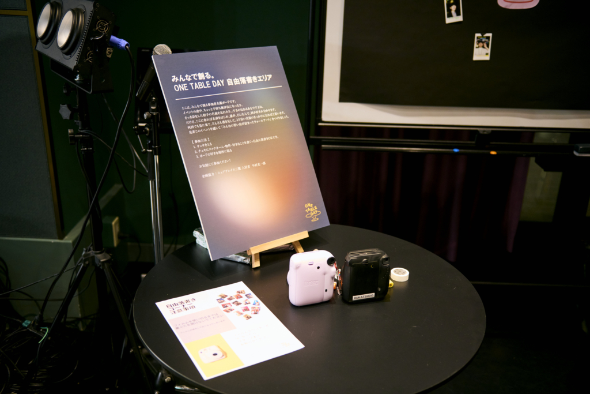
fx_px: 590
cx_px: 295
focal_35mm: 36
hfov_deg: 53.1
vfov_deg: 36.9
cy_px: 197
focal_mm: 36
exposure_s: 1/125
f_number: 2.8
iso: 1600
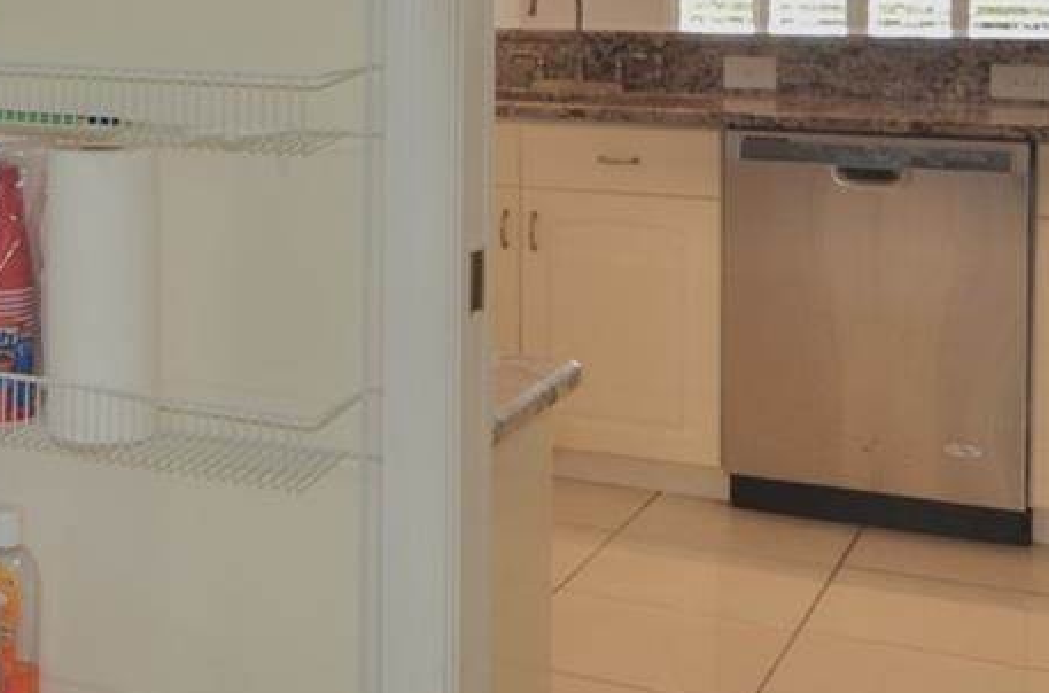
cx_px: 41
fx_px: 3661
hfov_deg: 16.0
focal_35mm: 126
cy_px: -41
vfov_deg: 10.7
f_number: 4
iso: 200
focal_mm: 24
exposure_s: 1/60
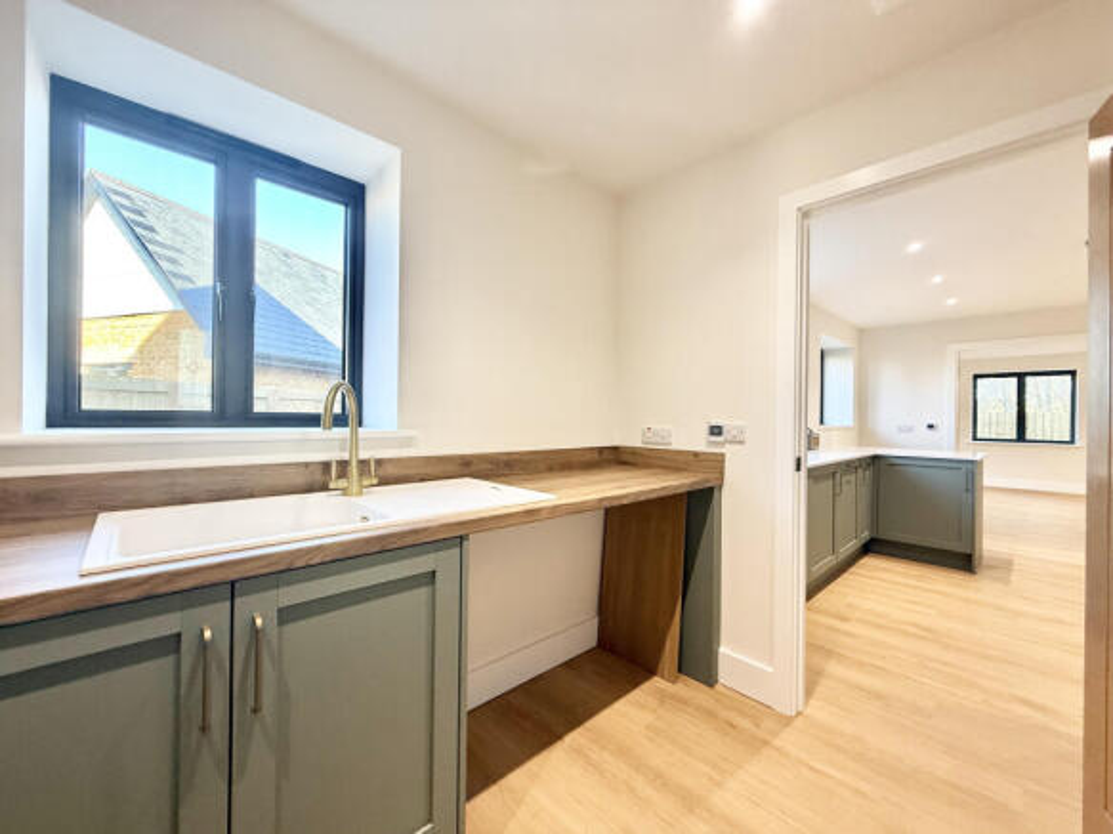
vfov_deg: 85.7
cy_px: 417
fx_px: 450
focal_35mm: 14
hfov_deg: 102.1
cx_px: 556
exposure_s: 1/99
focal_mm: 2.22
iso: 125
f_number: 2.2
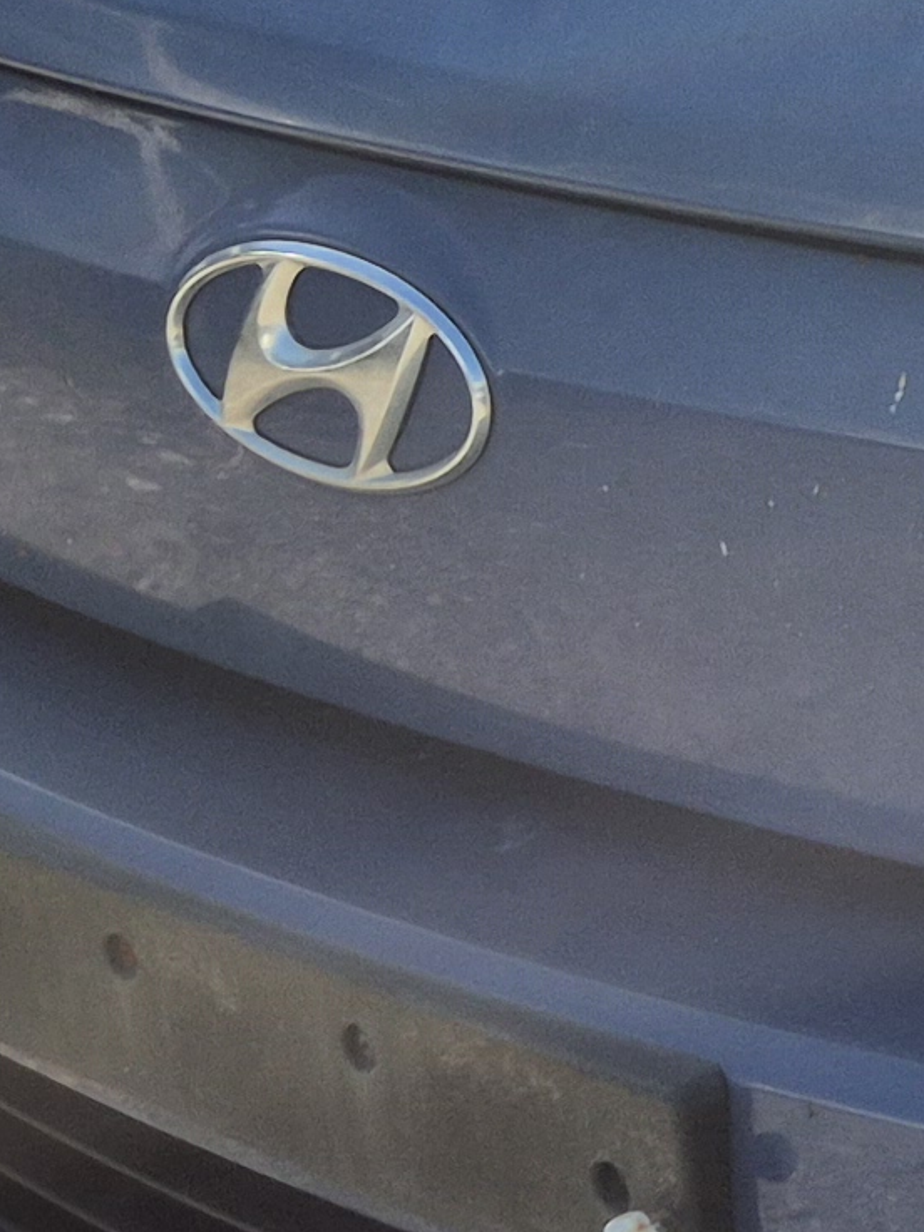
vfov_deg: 15.2
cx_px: 2057
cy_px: -244
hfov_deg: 10.5
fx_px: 4449
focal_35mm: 125
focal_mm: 5.4
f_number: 1.8
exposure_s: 1/3320
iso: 25
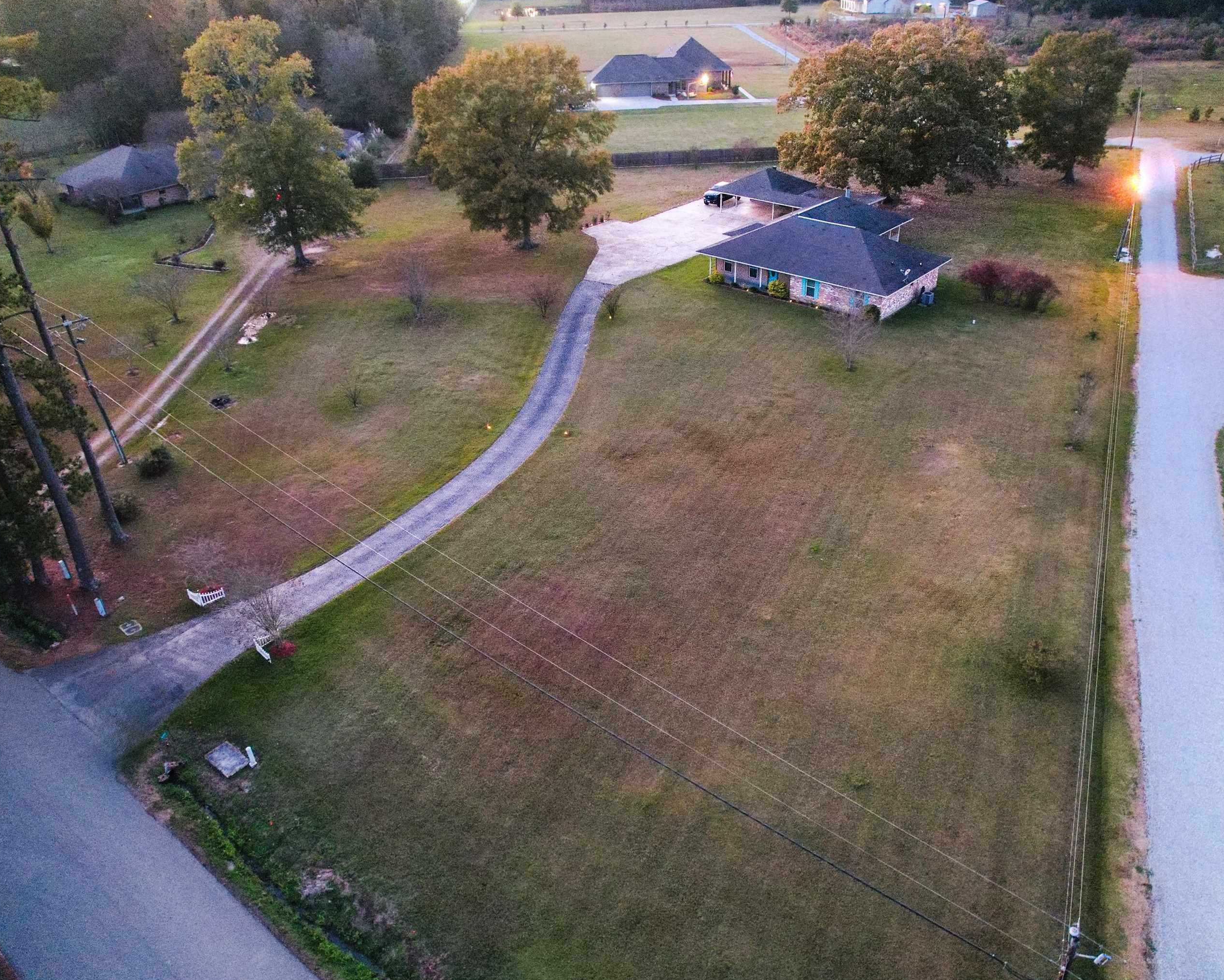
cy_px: 491
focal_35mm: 25
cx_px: 649
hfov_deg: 68.0
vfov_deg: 56.8
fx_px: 906
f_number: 2.8
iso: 1820
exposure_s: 1/3
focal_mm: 8.38
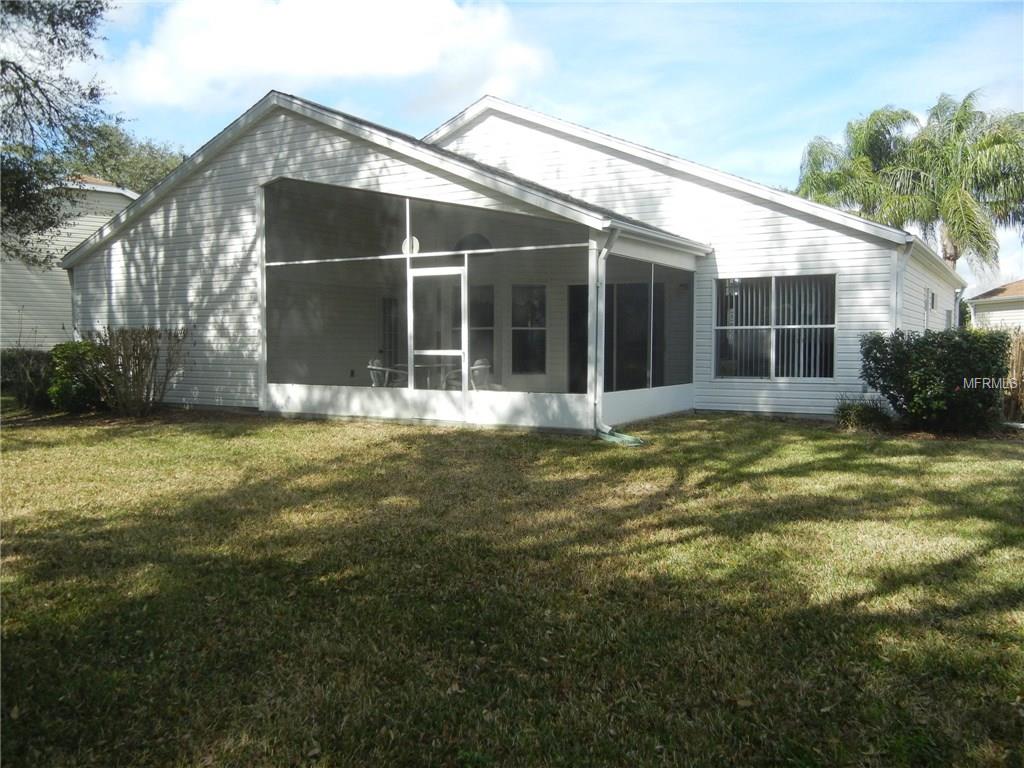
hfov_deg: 60.0
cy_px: 384
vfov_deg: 46.8
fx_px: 887
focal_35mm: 30
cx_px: 512
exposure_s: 1/312
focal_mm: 5.4
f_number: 7
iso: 230
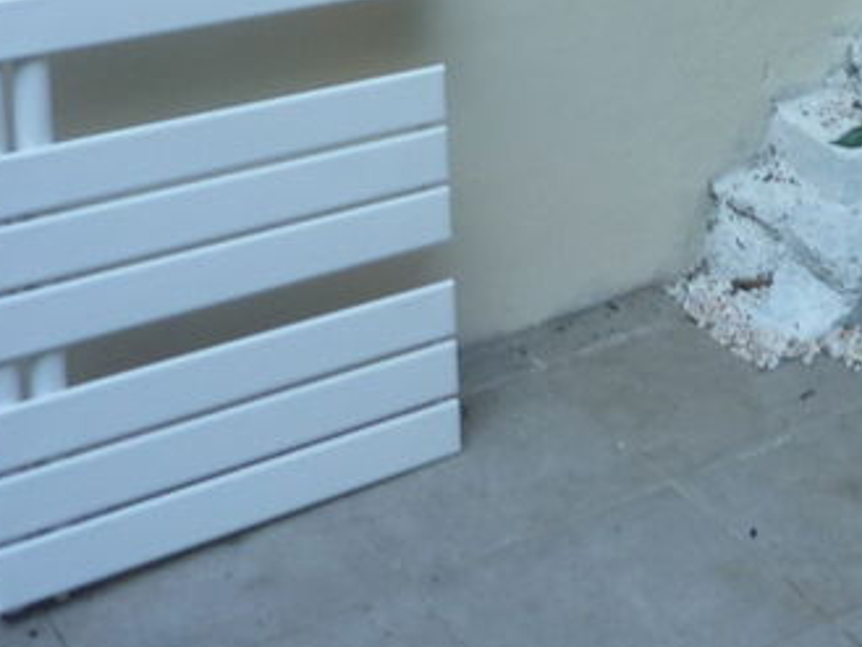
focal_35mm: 76
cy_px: -301
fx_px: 1893
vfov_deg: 17.6
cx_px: 977
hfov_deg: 23.8
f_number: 3.3
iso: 125
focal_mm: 4.1
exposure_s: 1/30
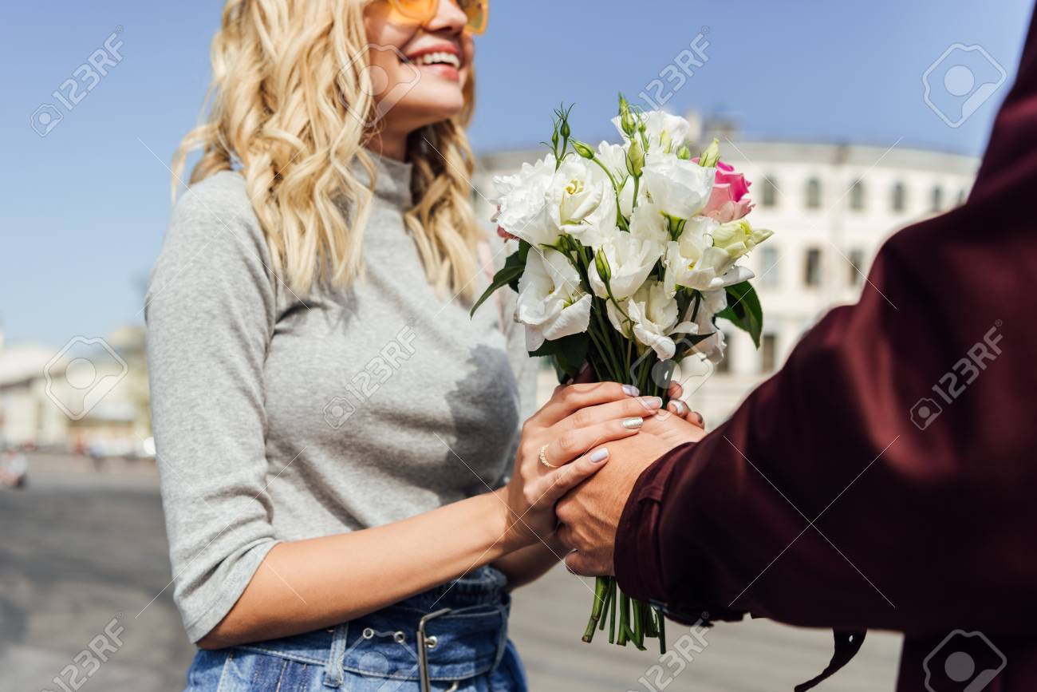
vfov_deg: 33.4
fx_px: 1152
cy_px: 346
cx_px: 518
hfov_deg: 48.5
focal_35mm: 40
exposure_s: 1/1250
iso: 125
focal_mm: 40
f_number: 3.5
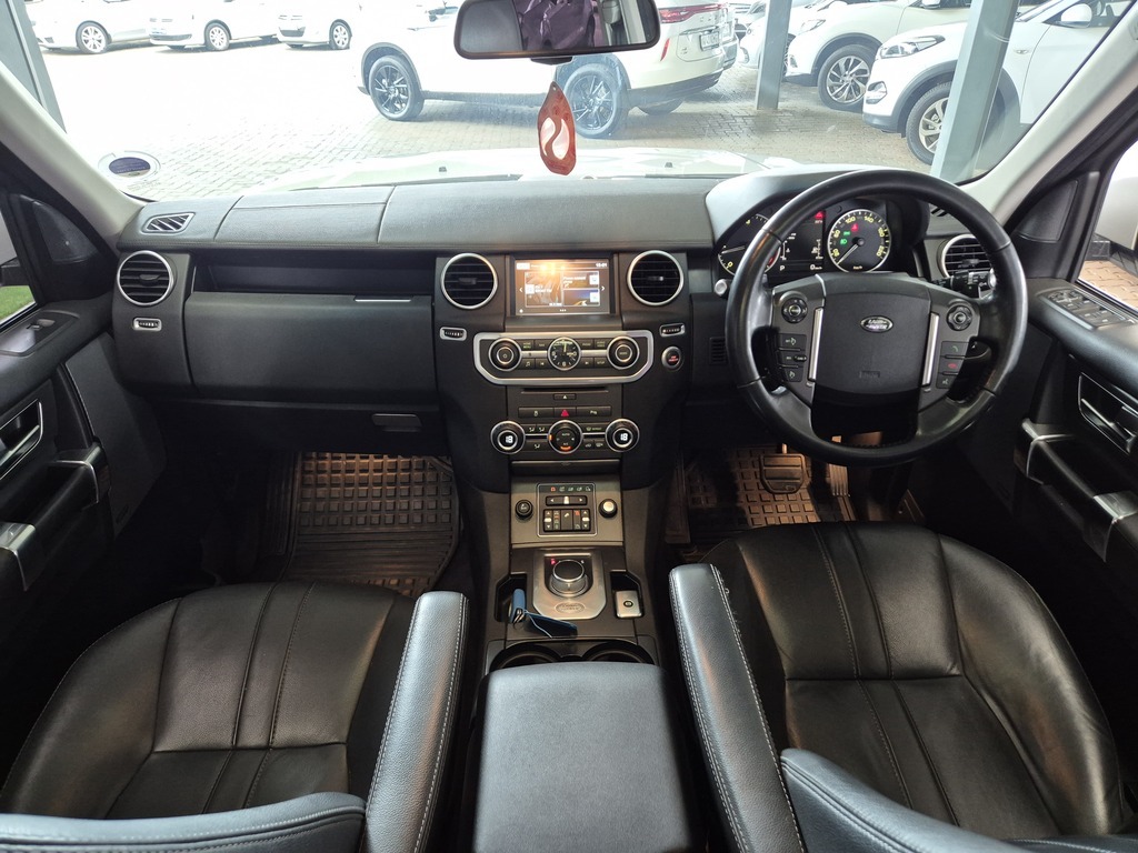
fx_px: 756
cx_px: 569
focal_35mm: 23
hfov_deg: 73.9
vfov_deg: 58.9
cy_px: 426
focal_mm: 5.4
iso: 640
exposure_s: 1/100
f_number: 1.8
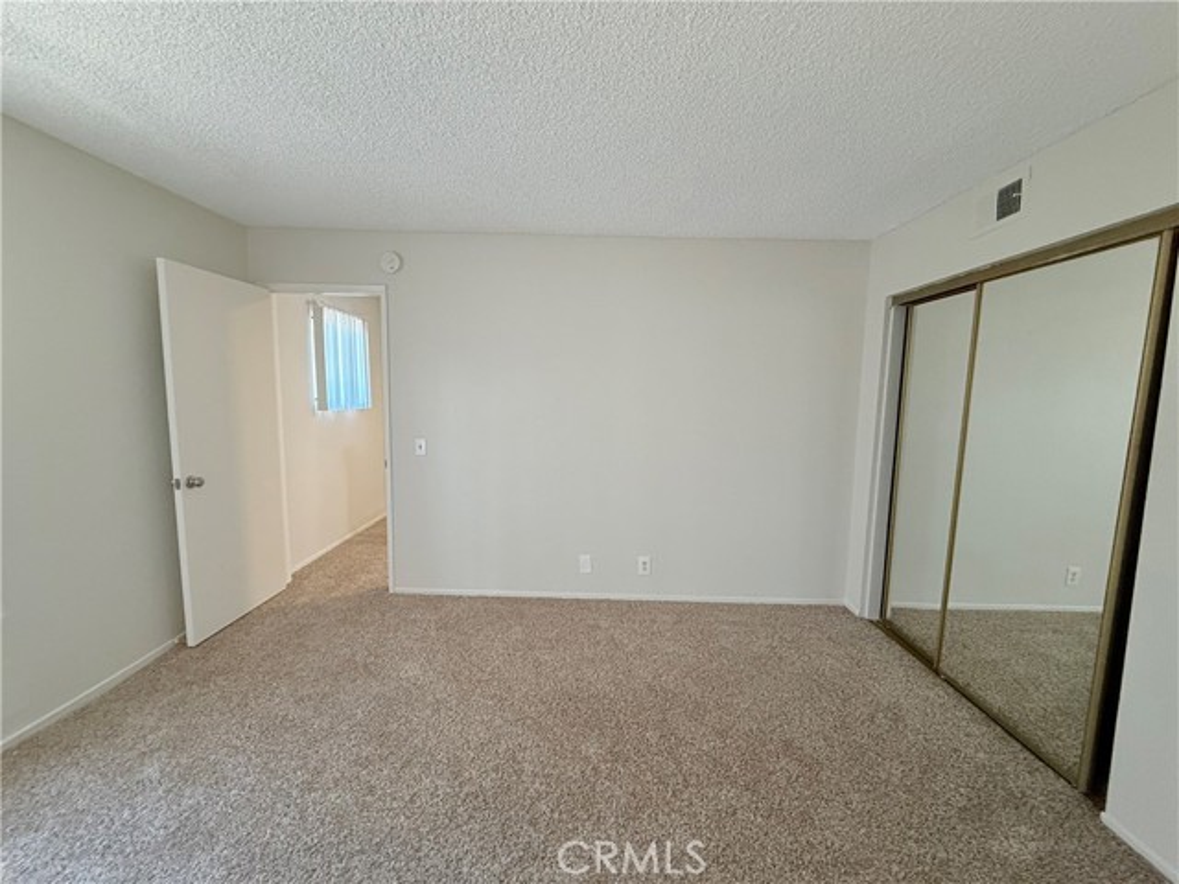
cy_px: 442
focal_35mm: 14
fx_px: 477
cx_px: 590
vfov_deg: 85.7
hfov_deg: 102.1
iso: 400
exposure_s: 1/69
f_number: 2.2
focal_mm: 2.22
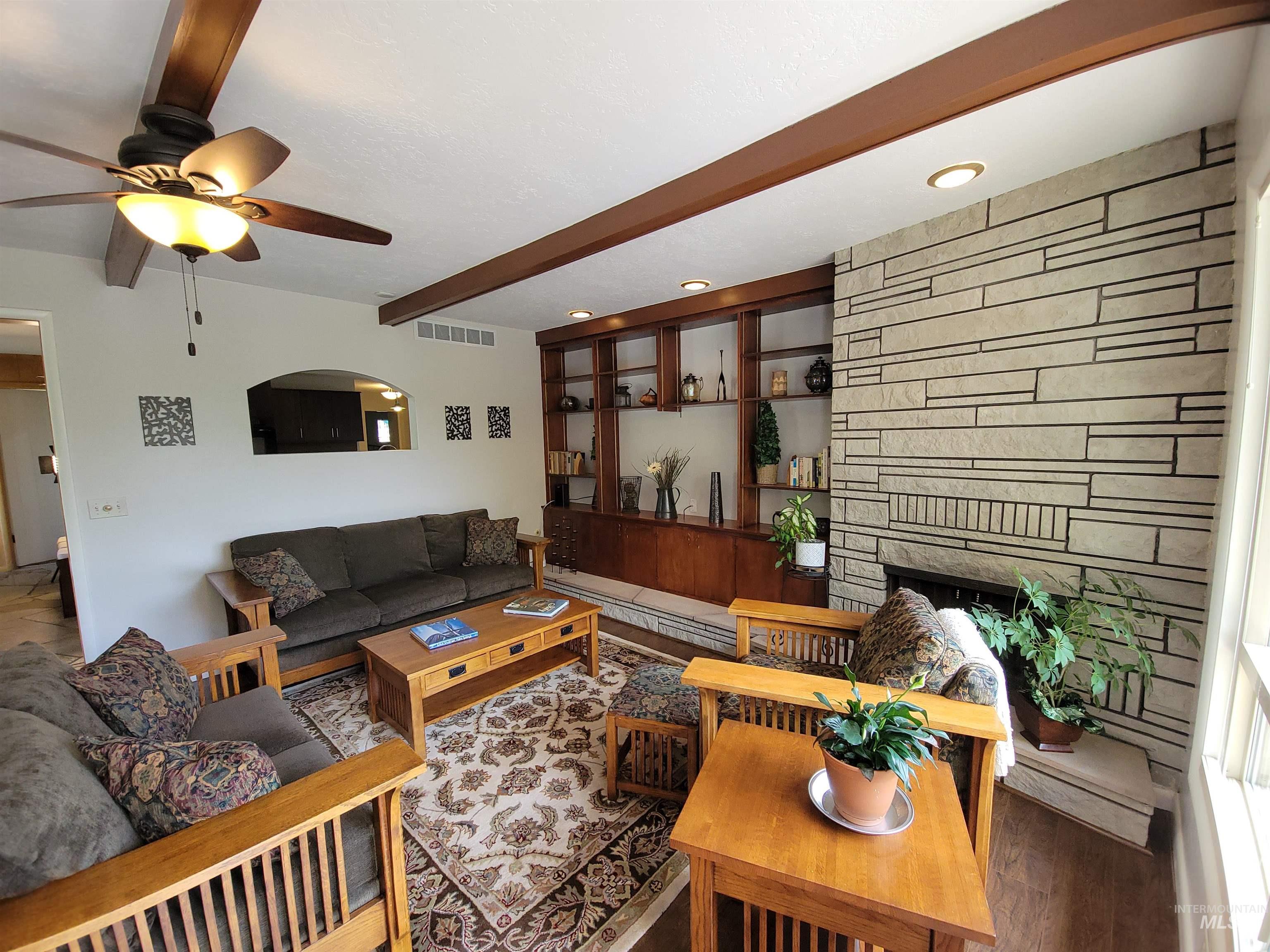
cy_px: 476
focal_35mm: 13
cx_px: 635
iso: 100
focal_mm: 2.2
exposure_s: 1/60
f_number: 2.2
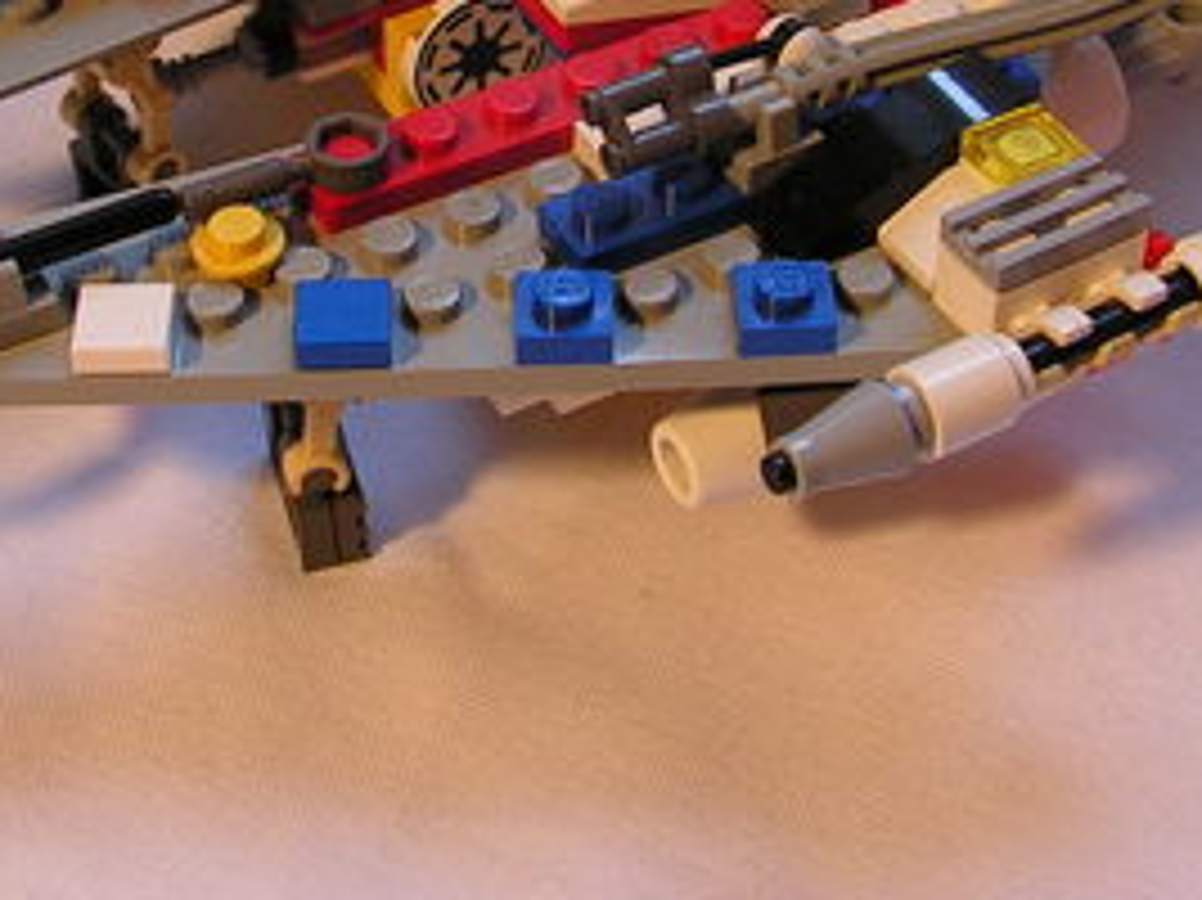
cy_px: 72
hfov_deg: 28.2
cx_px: 531
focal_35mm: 69
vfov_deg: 20.8
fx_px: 2395
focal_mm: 6
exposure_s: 1/40
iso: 125
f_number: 3.2
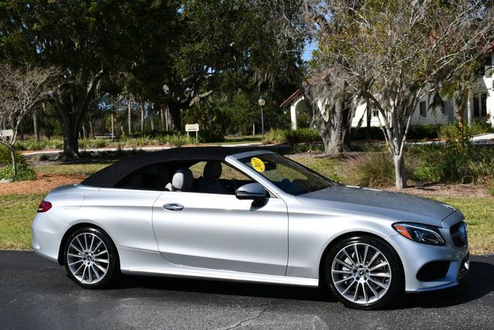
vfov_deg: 27.0
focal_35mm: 50
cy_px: 165
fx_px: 686
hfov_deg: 39.6
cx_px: 247
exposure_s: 1/400
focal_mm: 25
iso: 100
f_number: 10
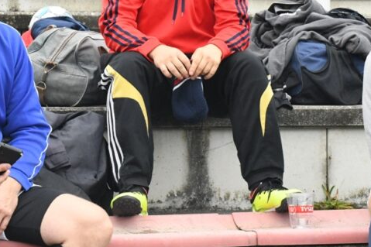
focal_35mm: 107
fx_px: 1102
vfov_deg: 12.7
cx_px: 140
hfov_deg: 19.1
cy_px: 16
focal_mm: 50
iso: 6400
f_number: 13
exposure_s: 1/1000
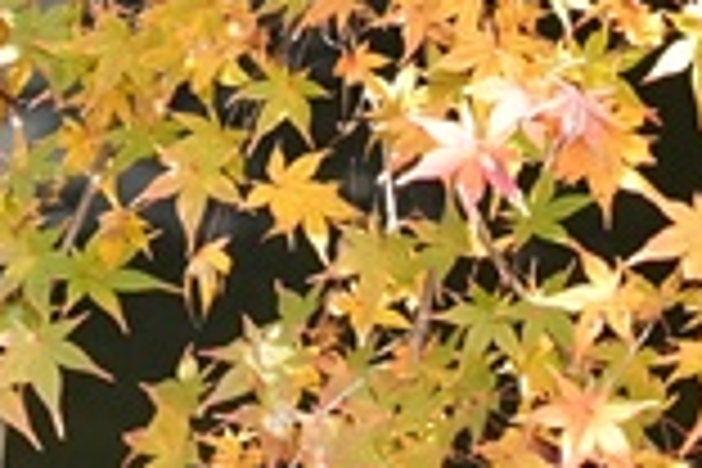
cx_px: -320
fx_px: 13415
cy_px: -646
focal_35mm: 688
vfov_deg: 2.0
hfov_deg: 3.0
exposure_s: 1/500
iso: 2500
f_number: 6.3
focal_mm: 70
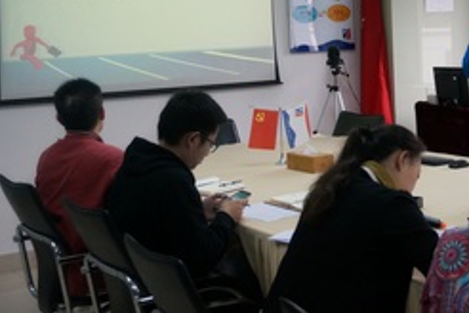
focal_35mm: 66
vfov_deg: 20.4
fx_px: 857
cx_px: 366
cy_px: 61
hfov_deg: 30.0
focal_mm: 27
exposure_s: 1/160
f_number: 4.5
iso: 1000
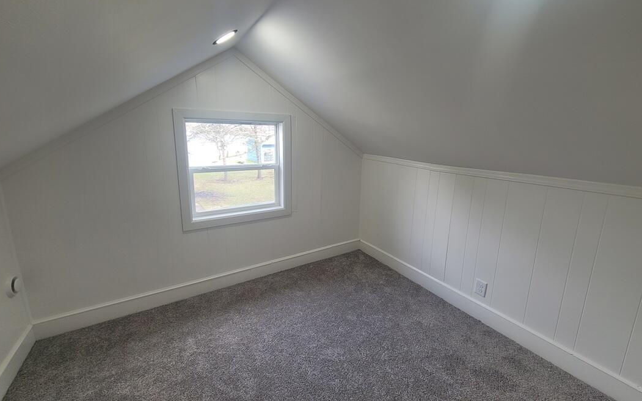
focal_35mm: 14
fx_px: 245
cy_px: 190
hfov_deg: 105.3
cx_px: 317
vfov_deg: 78.6
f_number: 2.2
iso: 50
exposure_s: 1/60
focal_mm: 2.2
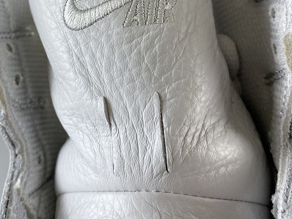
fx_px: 388
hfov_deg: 40.9
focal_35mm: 46
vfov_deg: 30.5
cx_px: 110
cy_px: 33
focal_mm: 4.25
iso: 125
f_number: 1.8
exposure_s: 1/100
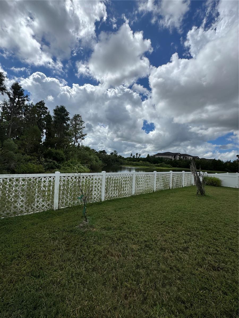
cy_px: 159
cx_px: 120
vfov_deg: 102.1
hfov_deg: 85.7
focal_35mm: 14
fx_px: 129
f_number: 2.2
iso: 50
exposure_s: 1/3717
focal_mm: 2.22
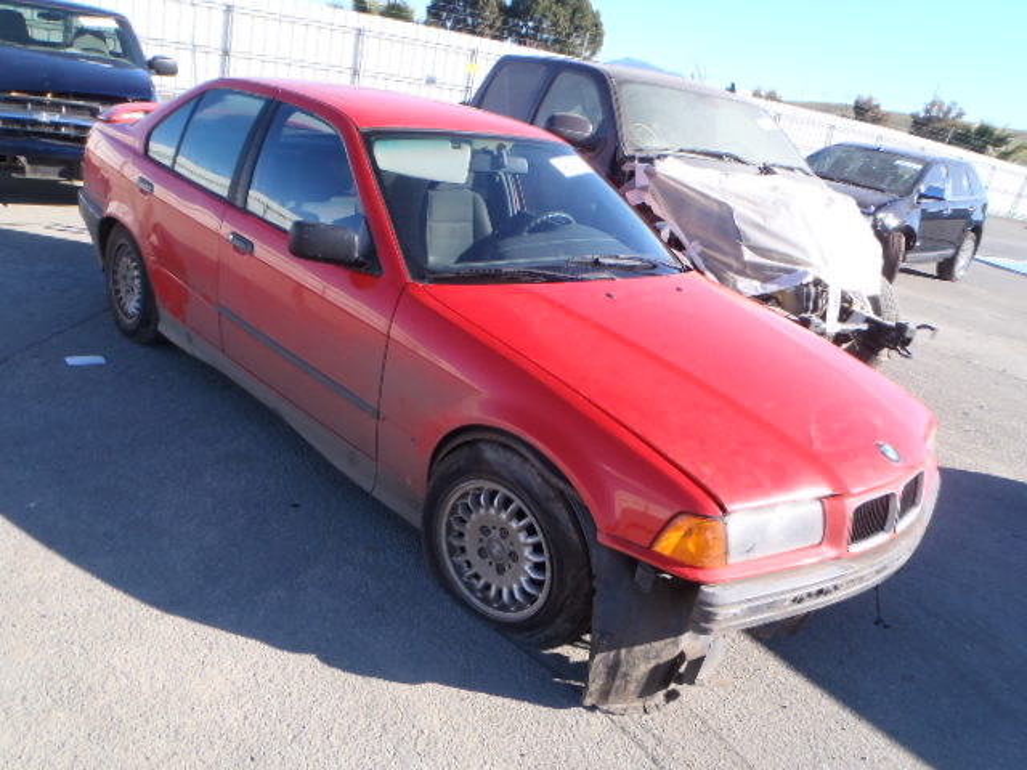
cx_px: 514
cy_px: 385
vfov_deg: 49.7
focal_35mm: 28
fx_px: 831
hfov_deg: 63.4
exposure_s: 1/200
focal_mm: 5
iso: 80
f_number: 4.5
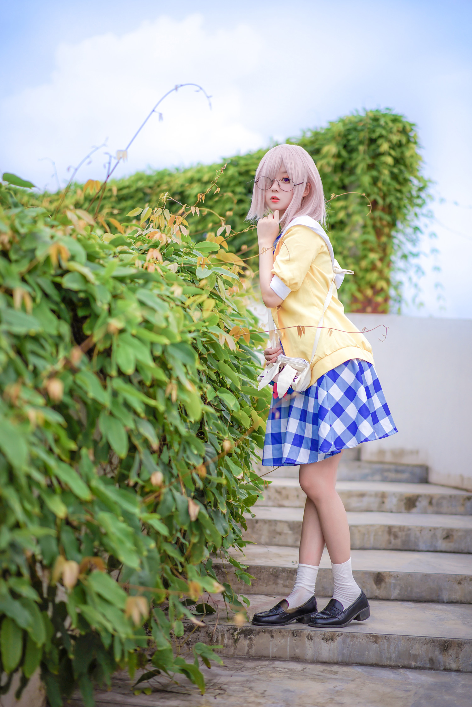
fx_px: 1082
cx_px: 236
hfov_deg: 24.6
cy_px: 354
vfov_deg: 36.2
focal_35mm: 55
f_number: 1.8
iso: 100
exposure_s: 1/1600
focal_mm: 55
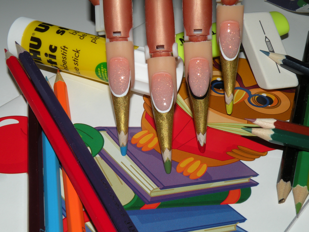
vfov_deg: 26.1
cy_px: 116
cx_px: 154
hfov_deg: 34.3
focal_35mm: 56
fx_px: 500
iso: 64
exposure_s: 1/60
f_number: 8
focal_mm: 9.8
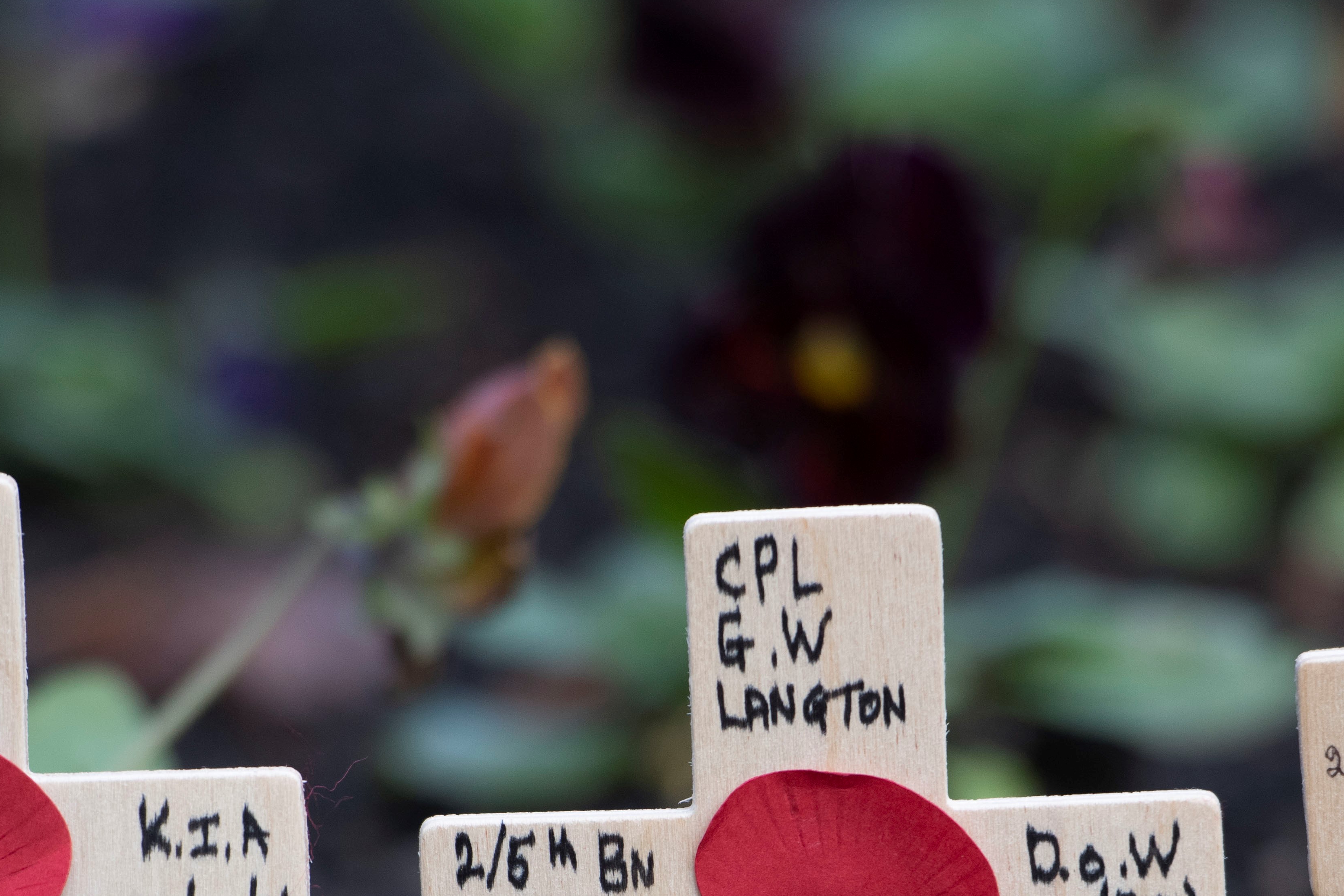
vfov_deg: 2.8
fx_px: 18515
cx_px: 773
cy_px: 1042
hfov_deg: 4.2
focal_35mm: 496
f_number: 3.2
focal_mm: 200
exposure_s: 1/1250
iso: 320
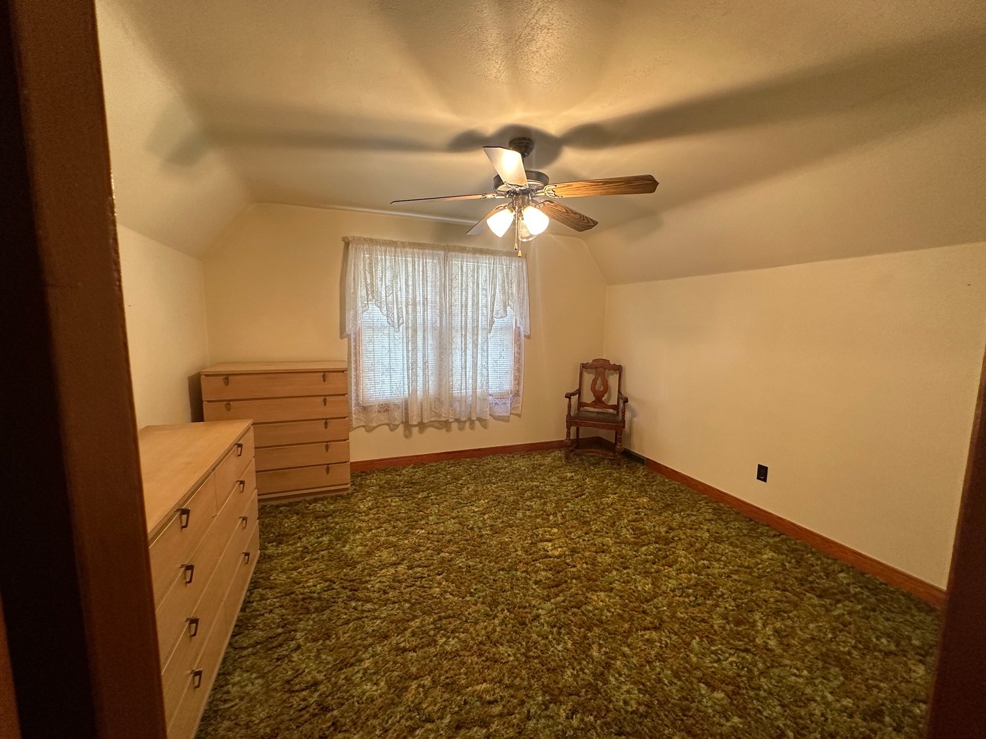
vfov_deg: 85.7
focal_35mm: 14
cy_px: 370
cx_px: 493
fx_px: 399
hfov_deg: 102.1
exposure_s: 1/60
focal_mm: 2.22
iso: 250
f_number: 2.2
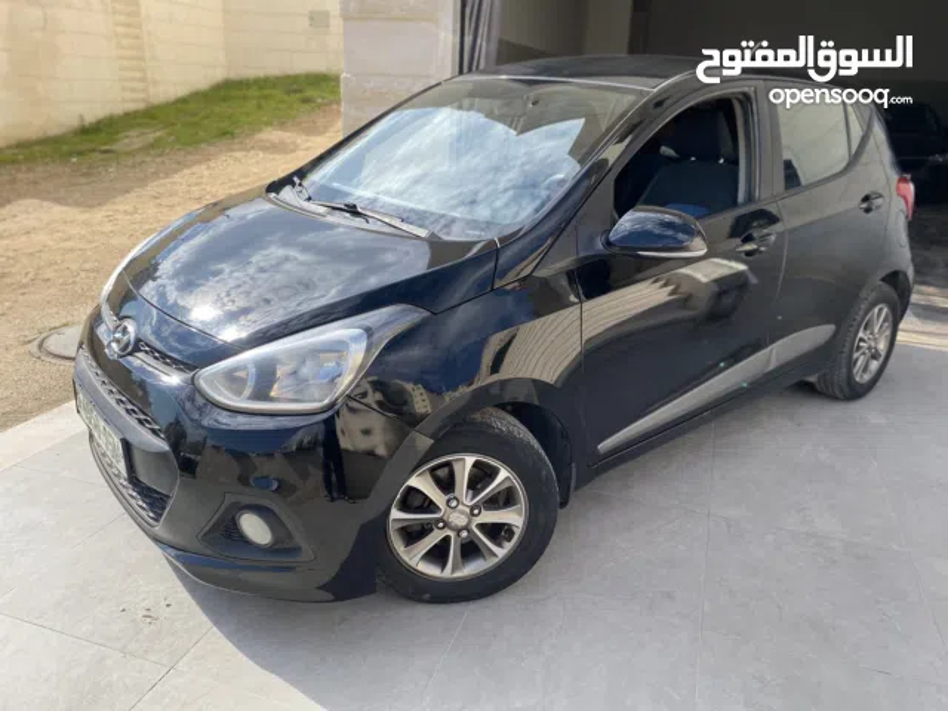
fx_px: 712
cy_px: 356
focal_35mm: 26
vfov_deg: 53.1
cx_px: 474
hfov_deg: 67.3
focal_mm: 4.25
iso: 32
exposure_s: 1/1727
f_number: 1.8
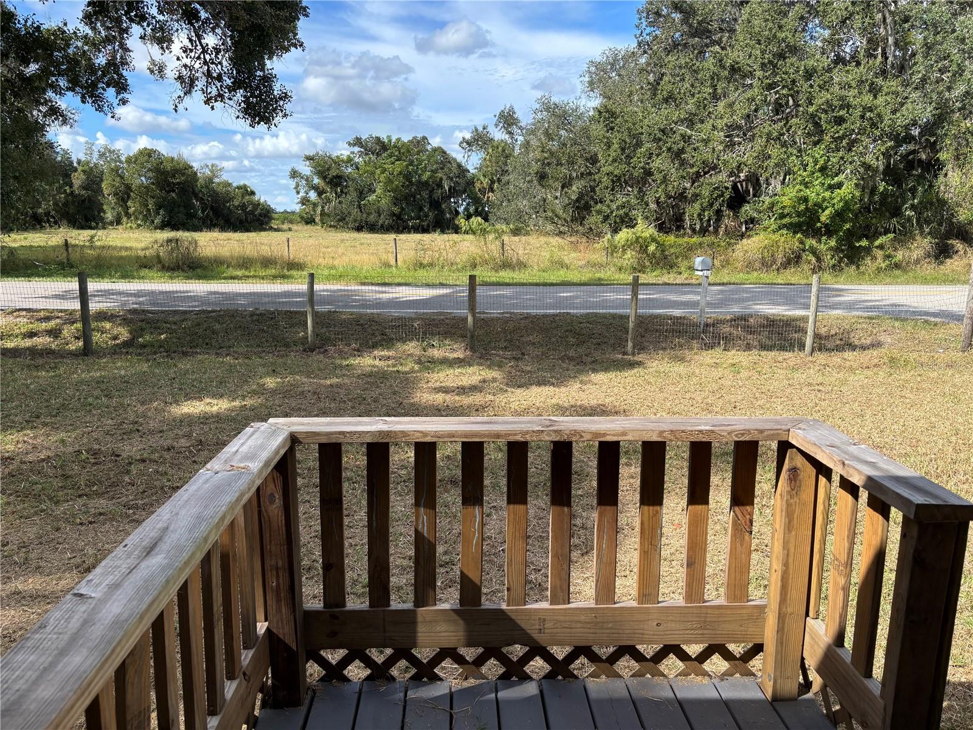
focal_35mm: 26
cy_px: 365
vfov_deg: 53.1
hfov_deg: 67.3
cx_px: 486
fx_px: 731
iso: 50
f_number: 1.6
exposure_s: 1/1642
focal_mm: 5.96
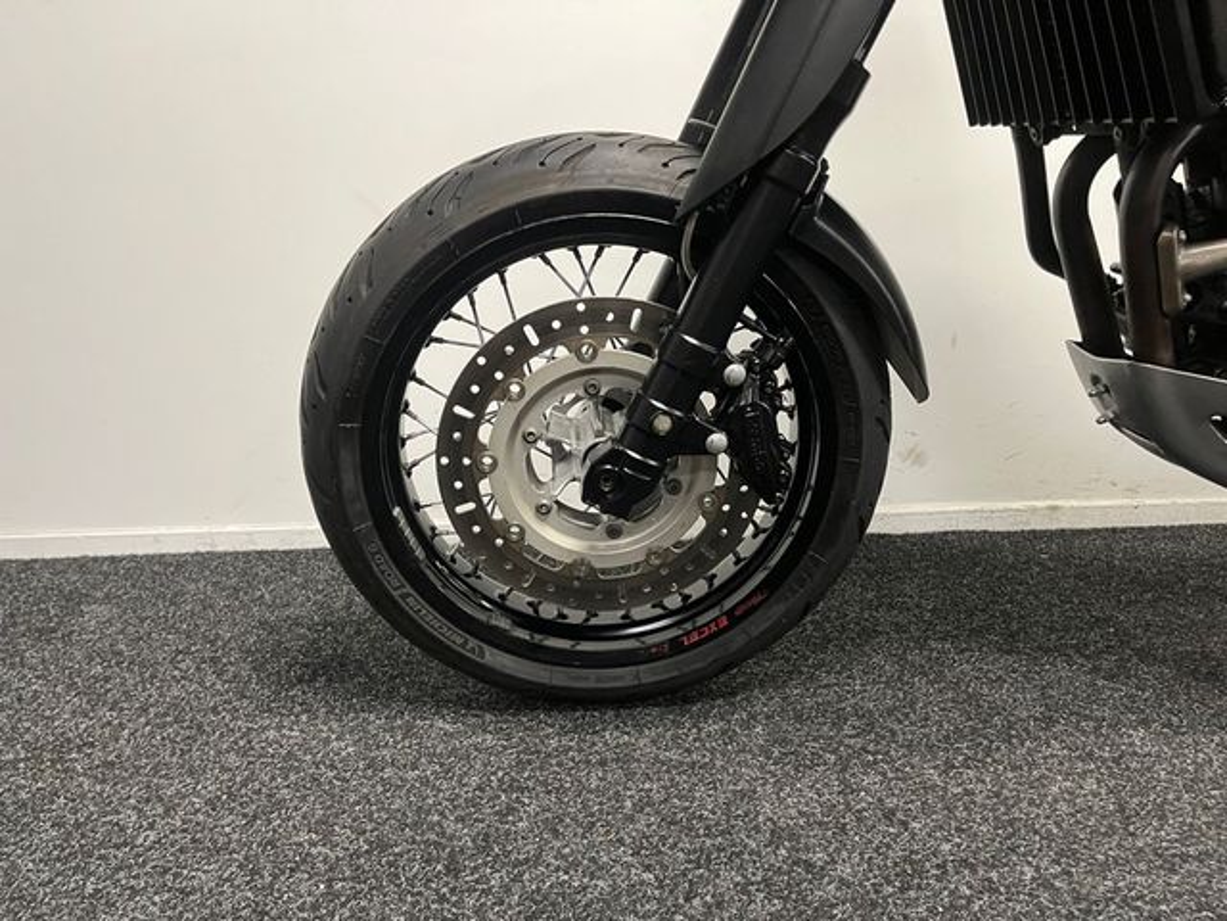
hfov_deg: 67.3
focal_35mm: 26
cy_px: 460
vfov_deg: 53.1
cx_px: 614
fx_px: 922
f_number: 1.6
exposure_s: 1/50
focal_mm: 5.1
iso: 200
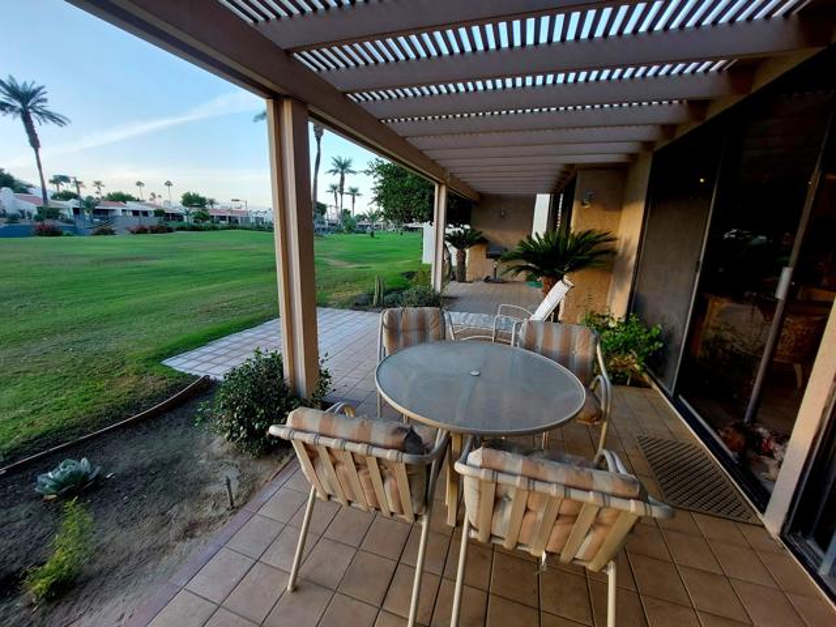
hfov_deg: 106.2
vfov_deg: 89.9
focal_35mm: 13
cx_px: 418
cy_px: 314
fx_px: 314
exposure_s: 1/120
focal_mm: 1.74
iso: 64
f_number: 2.2
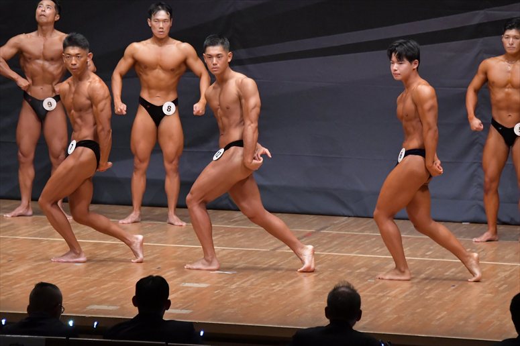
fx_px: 3465
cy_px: 173
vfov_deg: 5.7
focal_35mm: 240
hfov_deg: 8.6
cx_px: 260
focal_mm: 160
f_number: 5.6
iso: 6400
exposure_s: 1/400
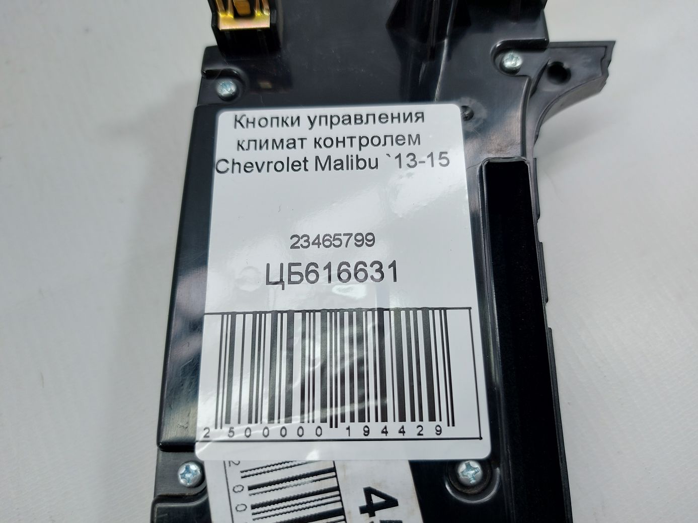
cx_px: 349
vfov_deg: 56.8
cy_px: 262
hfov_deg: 71.6
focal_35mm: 24
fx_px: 484
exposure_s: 1/50
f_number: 1.8
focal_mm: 5.23
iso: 32
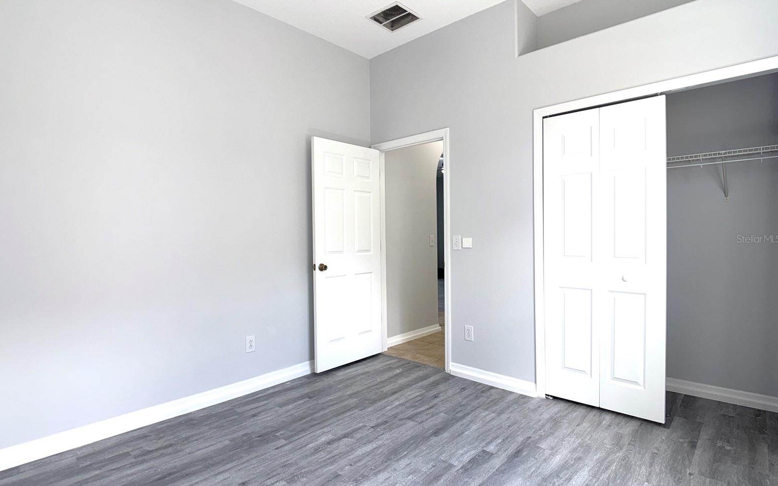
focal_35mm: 26
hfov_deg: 70.4
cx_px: 386
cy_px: 239
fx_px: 551
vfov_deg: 47.6
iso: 50
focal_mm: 6.76
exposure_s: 1/210
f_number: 1.78
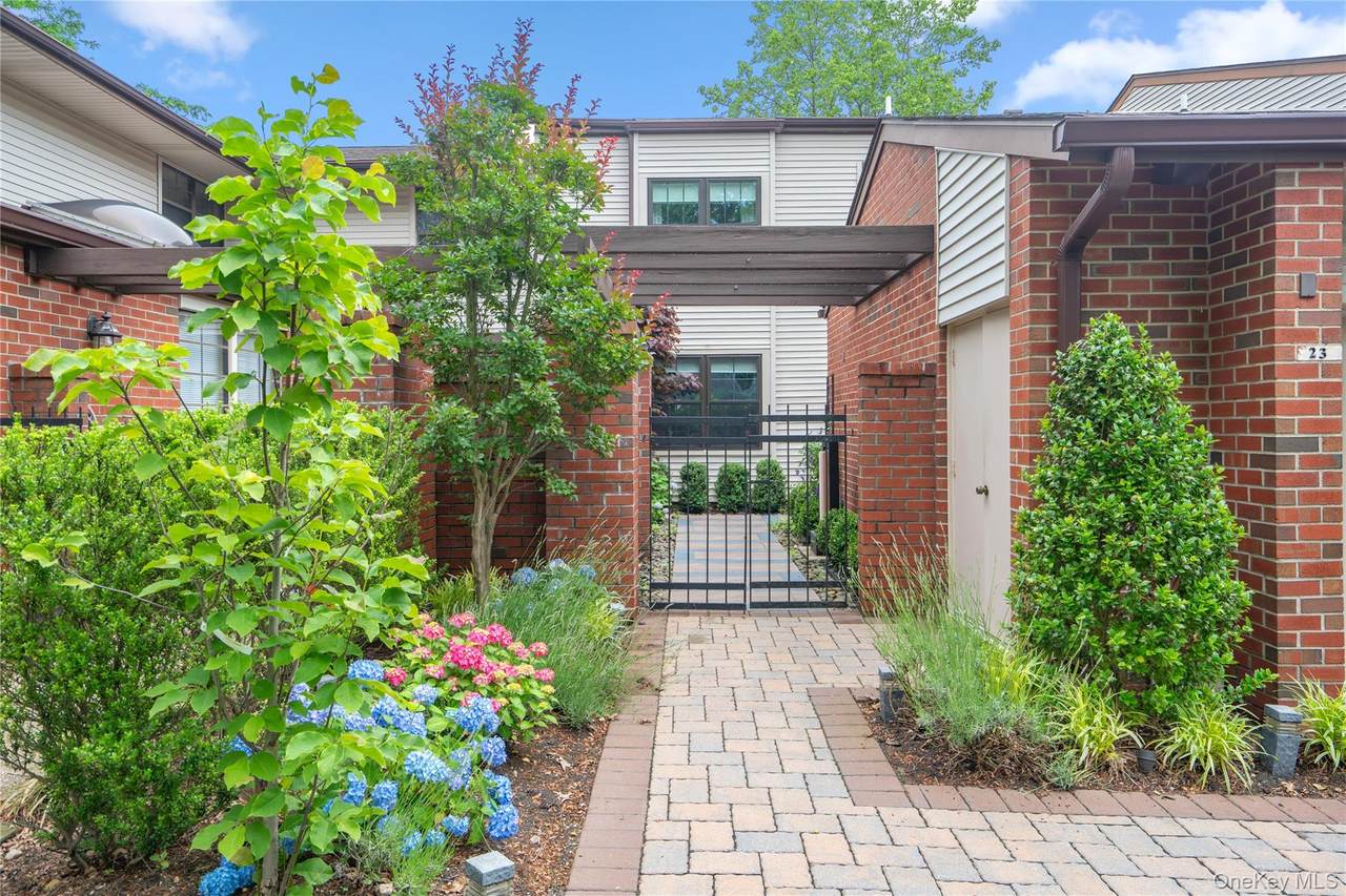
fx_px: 897
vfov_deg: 53.1
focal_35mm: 24
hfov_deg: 73.8
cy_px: 448
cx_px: 673
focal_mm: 24
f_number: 5.6
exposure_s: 1/200
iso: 200
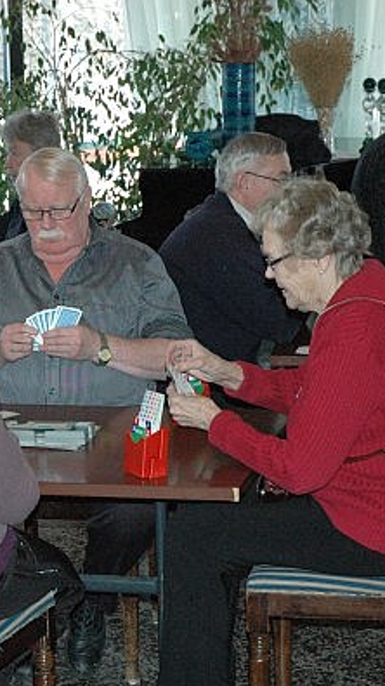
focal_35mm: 110
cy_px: 342
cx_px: 43
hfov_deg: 10.9
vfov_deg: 19.5
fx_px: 1998
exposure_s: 1/200
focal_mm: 46
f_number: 5
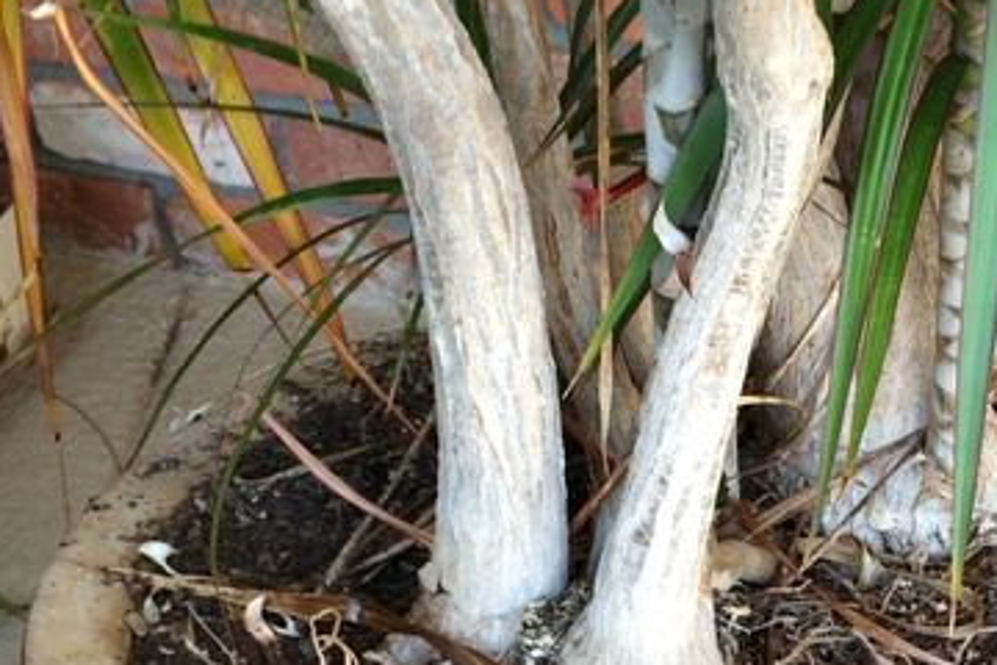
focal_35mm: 78
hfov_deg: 25.6
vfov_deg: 16.7
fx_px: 2160
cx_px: 792
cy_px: 813
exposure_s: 1/60
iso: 40
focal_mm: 4.12
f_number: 2.2
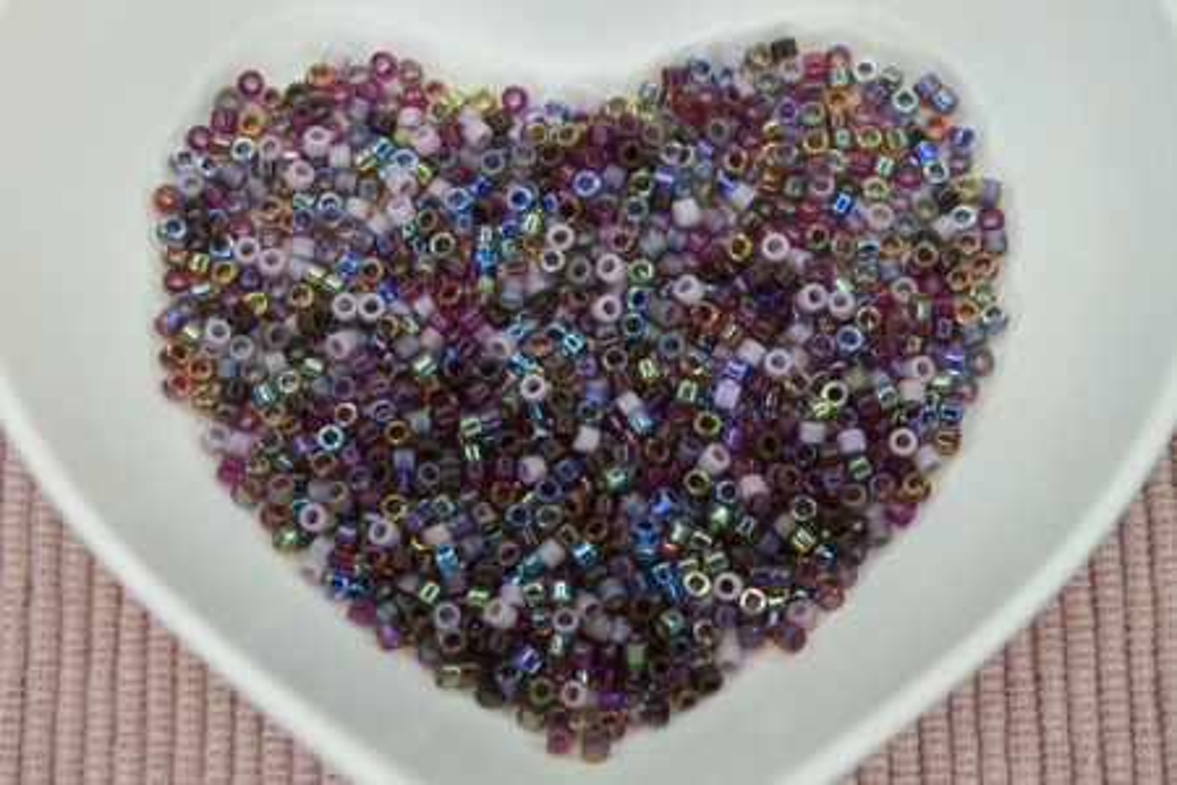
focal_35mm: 68
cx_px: 588
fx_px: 2207
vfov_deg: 20.2
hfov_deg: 29.9
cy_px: 392
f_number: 5.6
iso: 640
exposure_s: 1/80
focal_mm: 45
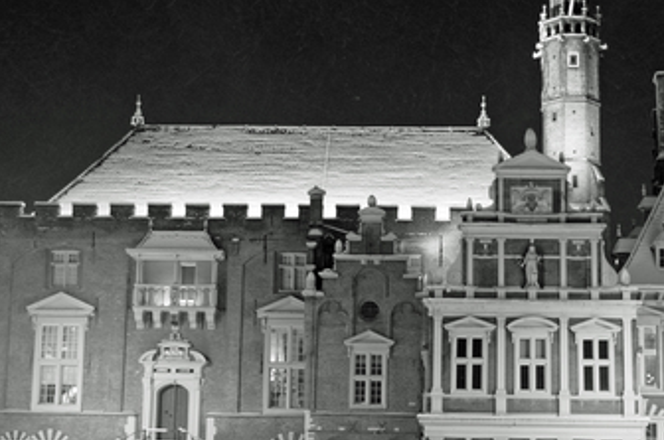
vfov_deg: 21.3
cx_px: 377
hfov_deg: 31.6
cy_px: 258
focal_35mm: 64
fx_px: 1173
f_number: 4.5
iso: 800
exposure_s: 1/6
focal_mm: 31
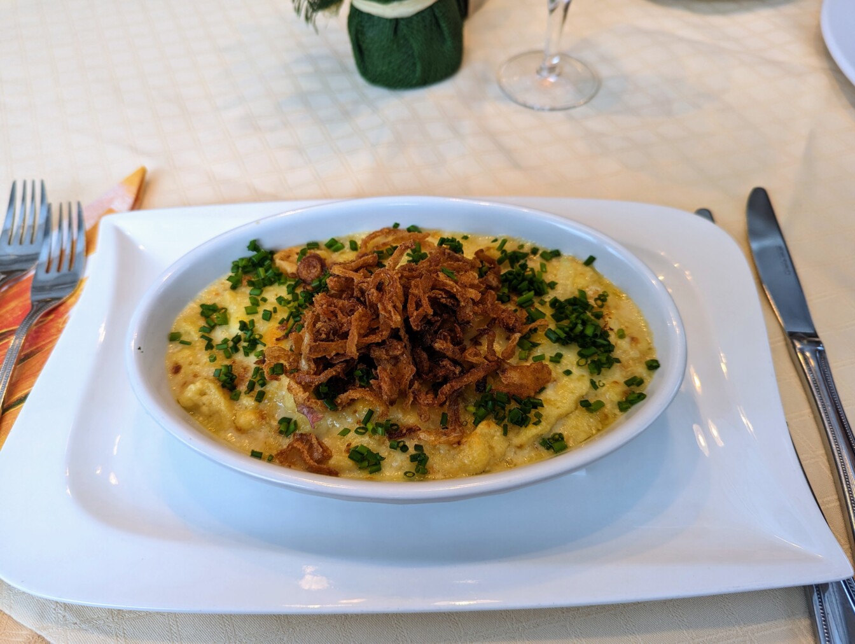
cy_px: 322
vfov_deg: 56.9
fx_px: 594
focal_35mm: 24
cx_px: 428
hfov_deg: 71.5
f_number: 1.85
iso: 56
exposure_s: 1/23.8
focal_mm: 6.81
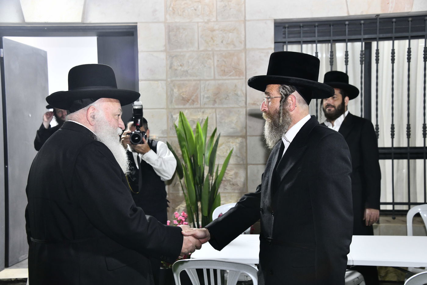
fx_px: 569
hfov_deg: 41.1
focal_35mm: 48
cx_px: 214
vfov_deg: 28.1
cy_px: 142
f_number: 5.6
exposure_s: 1/125
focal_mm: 48
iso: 1000
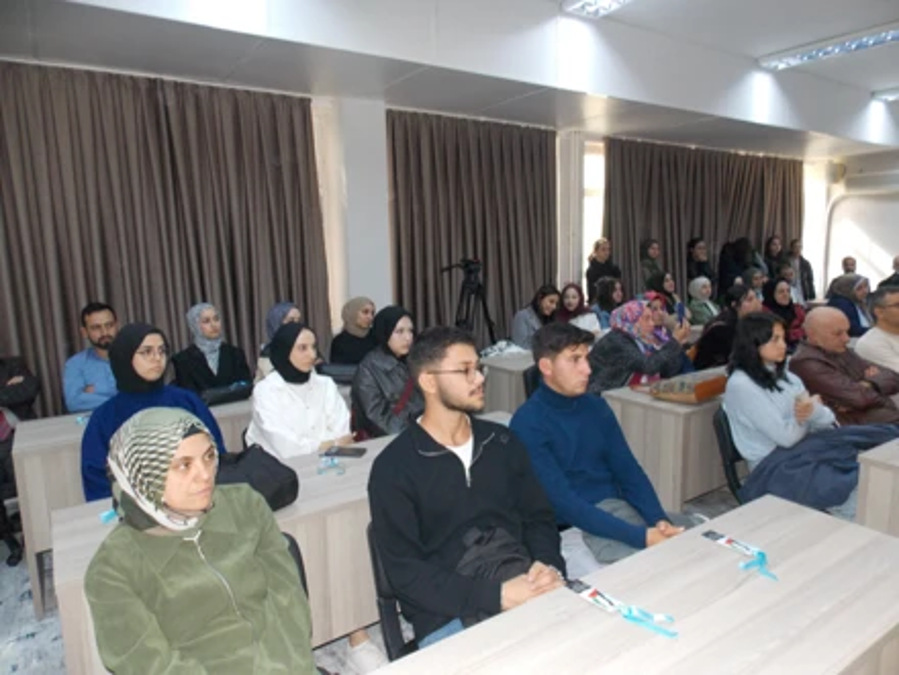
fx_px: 597
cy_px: 338
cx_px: 450
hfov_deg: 73.9
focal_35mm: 23
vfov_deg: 58.9
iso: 200
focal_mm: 4
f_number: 3.1
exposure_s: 1/30
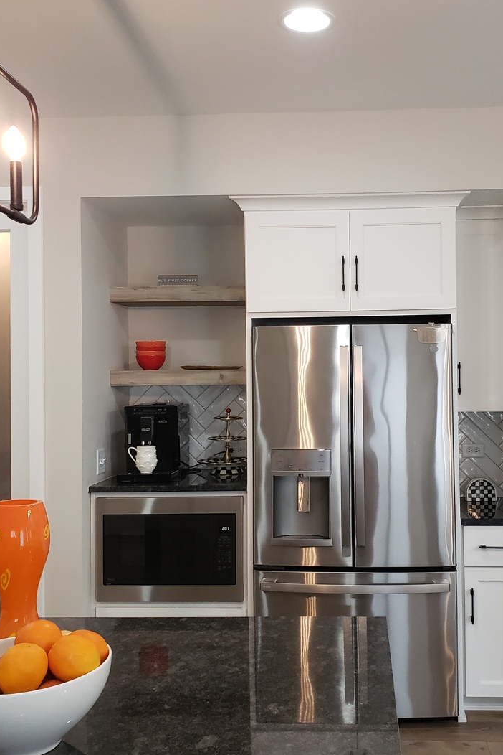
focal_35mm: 37
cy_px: 375
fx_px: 775
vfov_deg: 51.9
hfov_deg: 35.7
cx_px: 323
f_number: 2.4
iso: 320
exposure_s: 1/60
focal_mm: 4.3
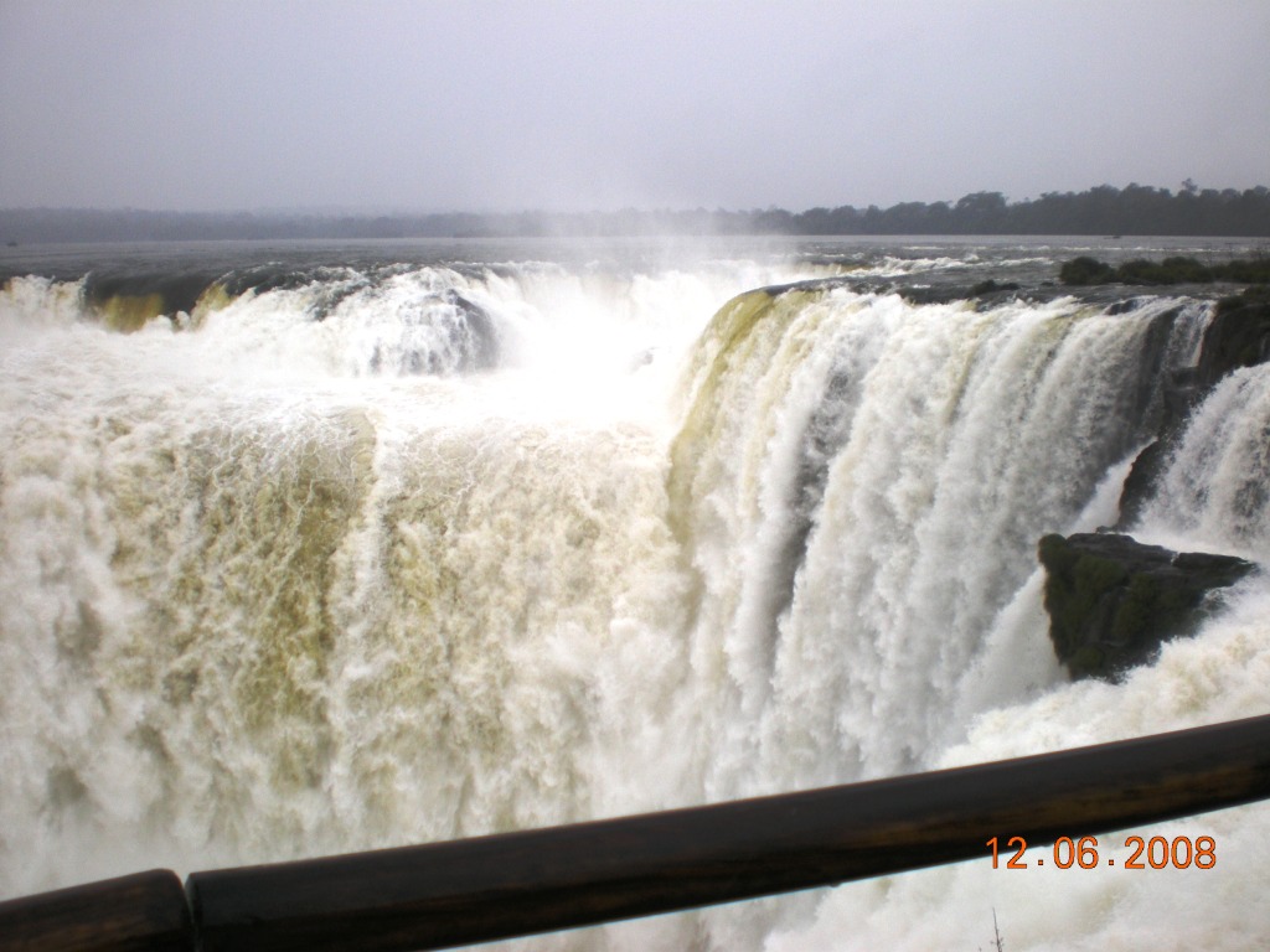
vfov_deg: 37.7
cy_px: 476
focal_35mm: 38
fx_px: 1394
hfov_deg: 49.0
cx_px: 635
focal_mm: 6.3
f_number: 3.1
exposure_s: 1/142
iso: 64
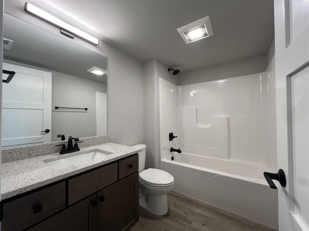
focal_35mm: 13
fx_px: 116
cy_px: 116
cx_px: 154
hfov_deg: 106.2
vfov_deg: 89.9
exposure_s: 1/120
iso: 200
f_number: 1.8
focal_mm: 1.57
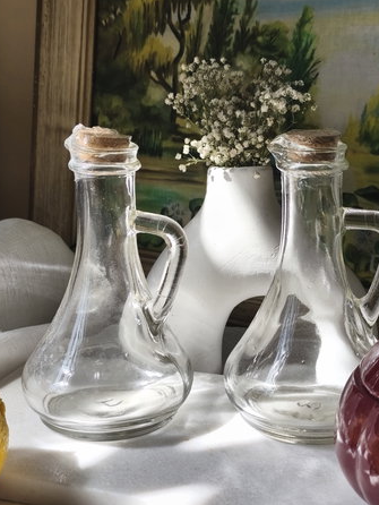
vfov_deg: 34.9
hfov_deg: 26.6
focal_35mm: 55
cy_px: 246
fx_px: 802
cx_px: 216
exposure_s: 1/357
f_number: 1.65
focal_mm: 6.14
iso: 50
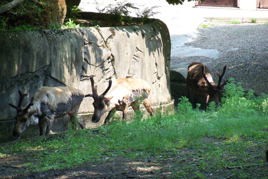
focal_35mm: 258
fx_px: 1921
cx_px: 134
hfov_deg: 8.0
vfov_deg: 5.3
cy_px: 97
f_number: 4.4
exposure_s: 1/500
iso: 500
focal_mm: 43.8
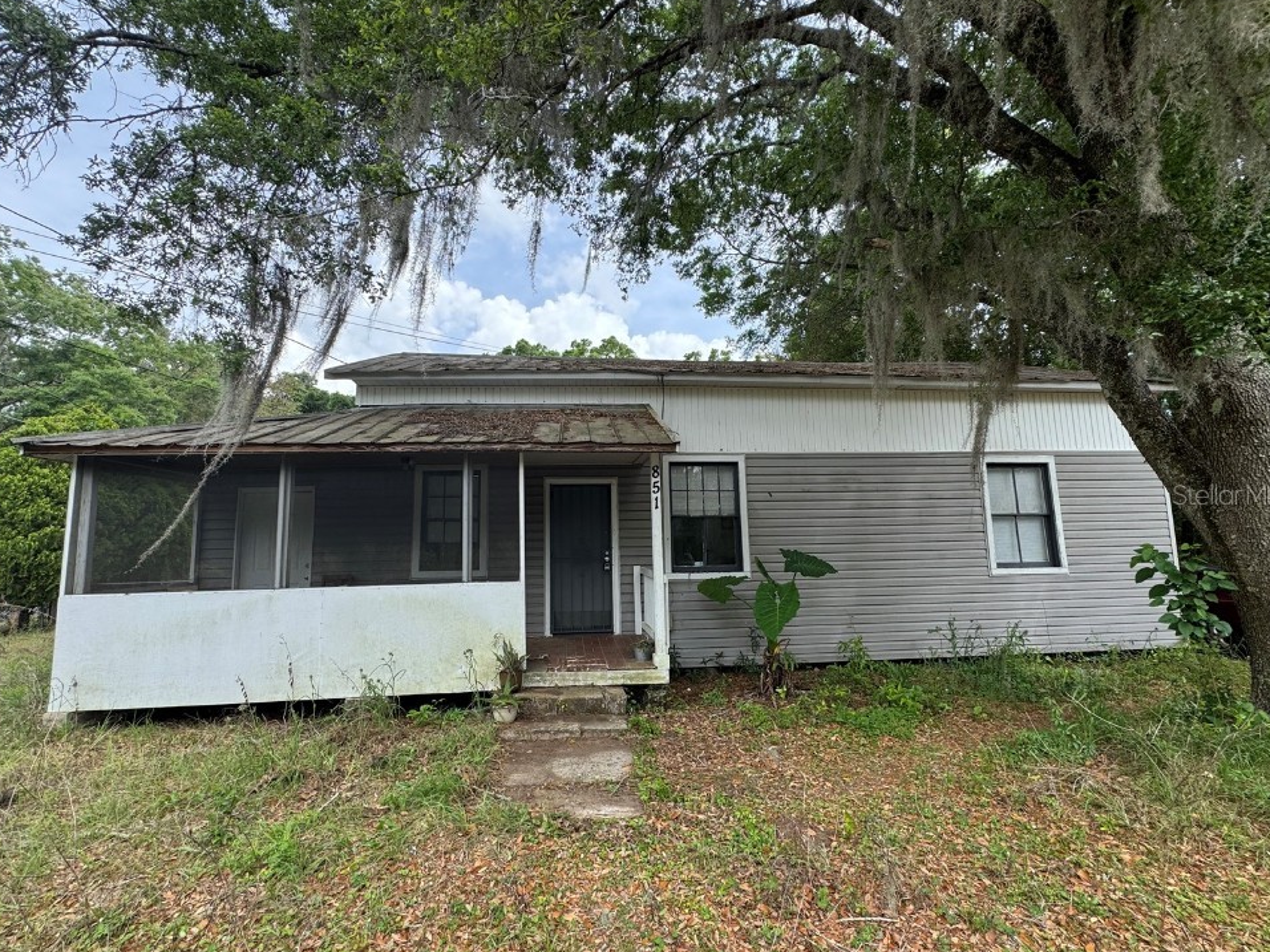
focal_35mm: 15
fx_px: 550
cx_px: 618
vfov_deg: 81.7
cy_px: 494
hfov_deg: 98.1
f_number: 2.2
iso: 40
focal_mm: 2.22
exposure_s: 1/459
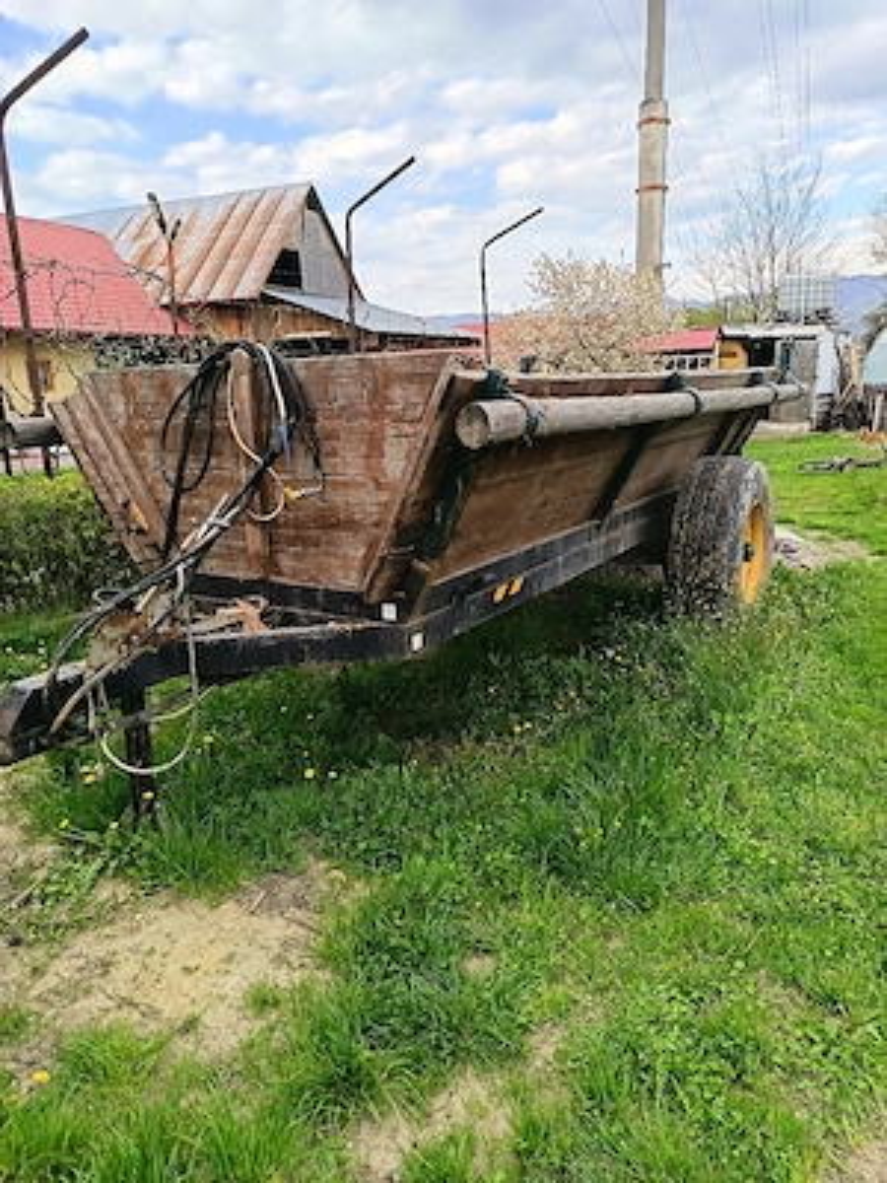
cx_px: 444
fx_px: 820
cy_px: 592
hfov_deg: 56.8
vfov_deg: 71.6
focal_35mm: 24
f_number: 1.75
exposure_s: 1/200
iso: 100
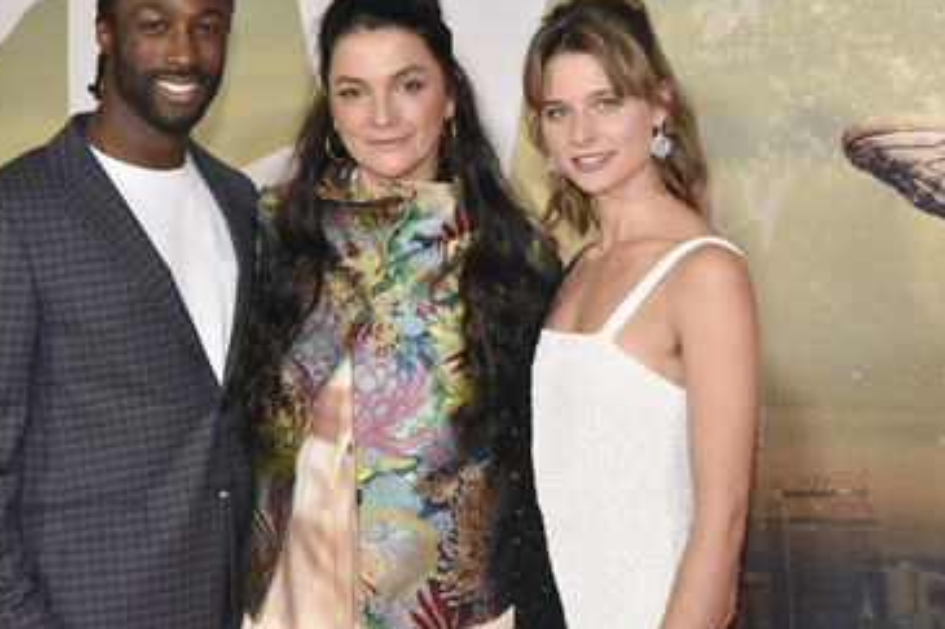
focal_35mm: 84
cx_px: 379
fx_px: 2204
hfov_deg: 24.2
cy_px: 256
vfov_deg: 16.2
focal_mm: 68
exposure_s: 1/250
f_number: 8
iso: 4000
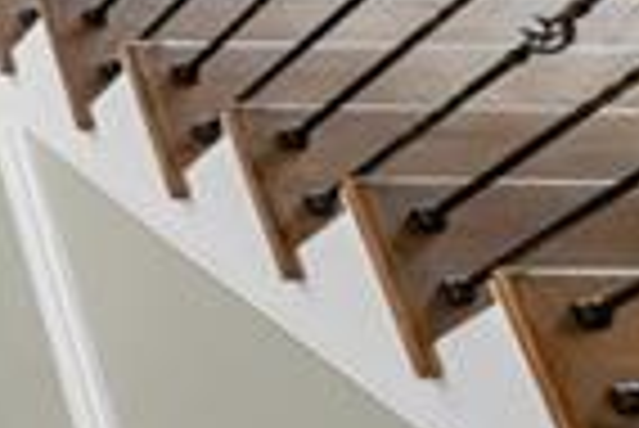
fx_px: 1795
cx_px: -900
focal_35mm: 101
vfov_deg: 13.3
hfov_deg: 14.0
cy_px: -32
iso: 800
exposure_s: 1/5
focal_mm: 14
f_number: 9
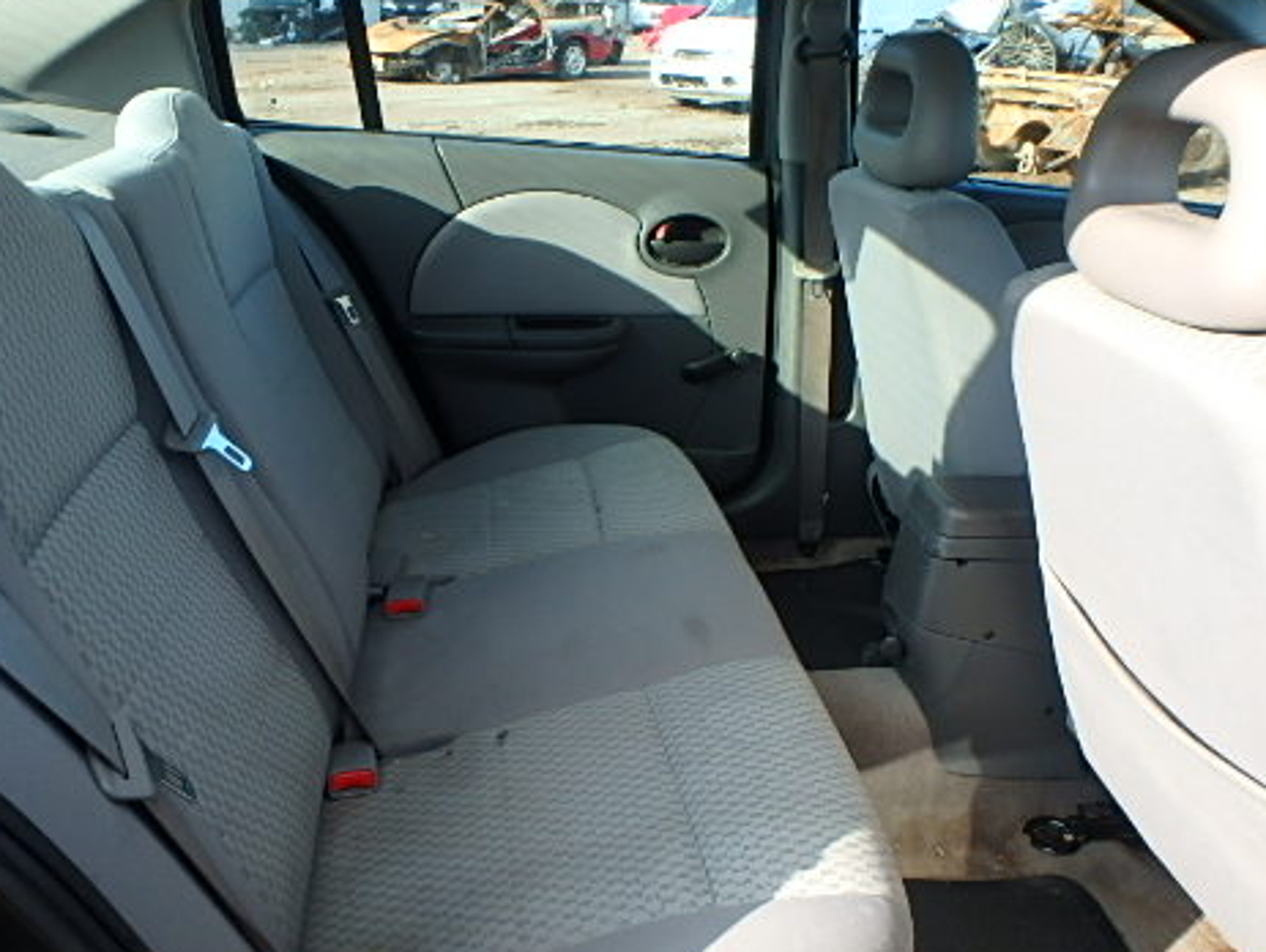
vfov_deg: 48.3
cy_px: 509
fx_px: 1061
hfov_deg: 61.6
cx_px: 618
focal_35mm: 29
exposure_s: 1/200
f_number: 3.5
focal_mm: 3.7
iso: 125
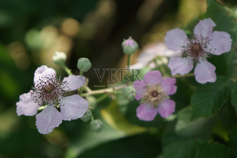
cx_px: 118
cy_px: 79
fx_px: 540
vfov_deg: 16.7
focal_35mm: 82
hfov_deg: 24.8
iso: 100
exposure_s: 1/125
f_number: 5.6
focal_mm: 55
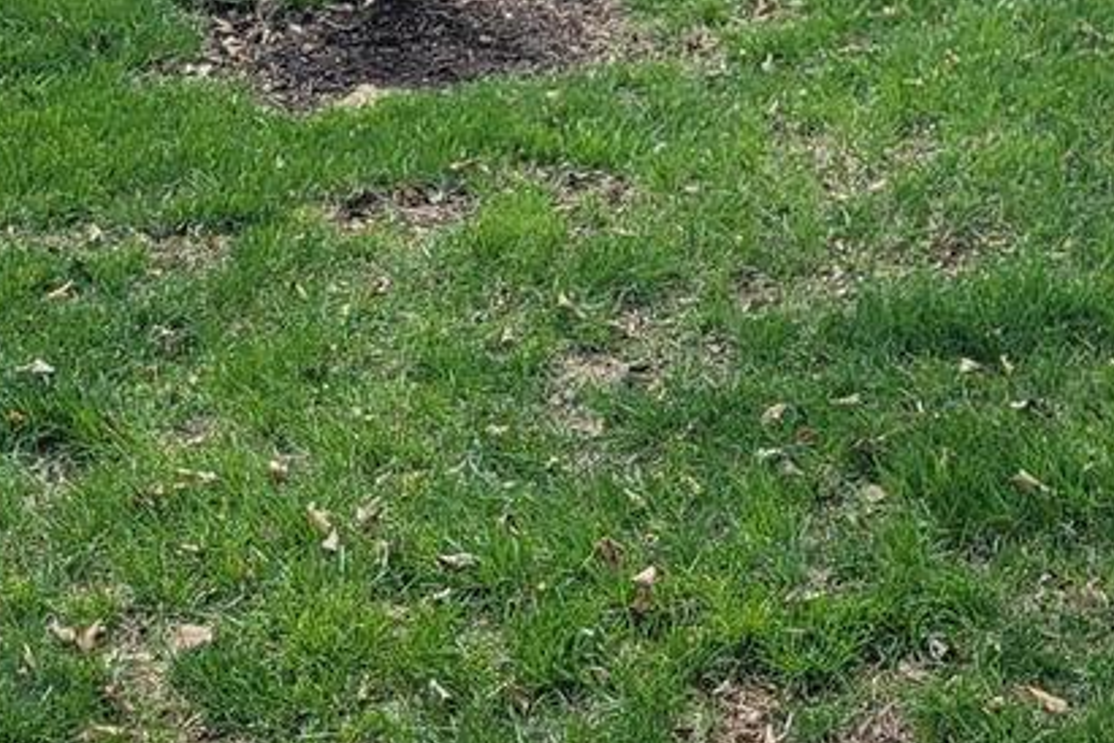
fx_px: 3125
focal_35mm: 101
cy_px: -632
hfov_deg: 20.2
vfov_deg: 12.3
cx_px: 653
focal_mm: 5.4
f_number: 1.8
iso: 40
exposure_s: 1/1718
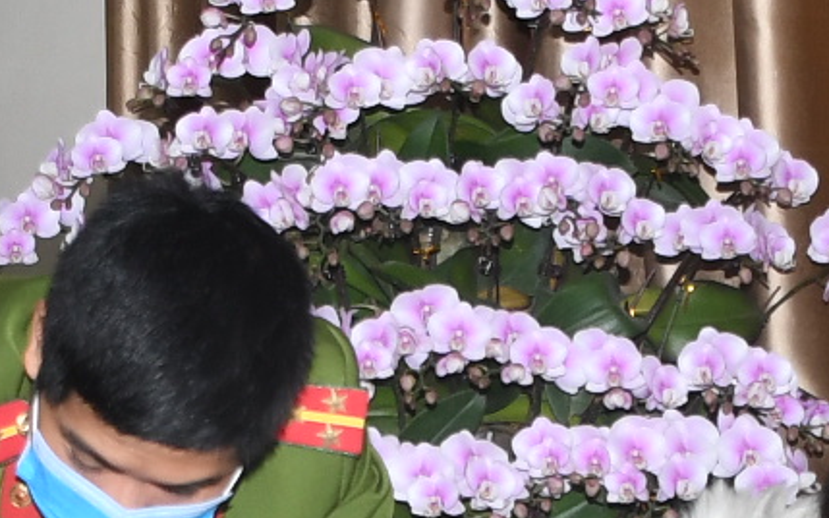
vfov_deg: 7.1
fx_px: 4111
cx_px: 566
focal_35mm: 182
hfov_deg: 11.5
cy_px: 816
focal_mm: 18
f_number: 4.5
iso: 320
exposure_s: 1/200
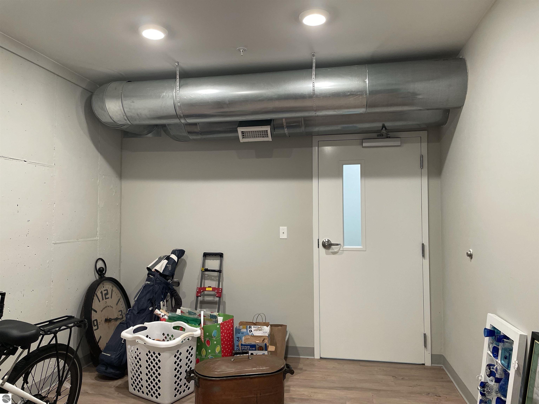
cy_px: 202
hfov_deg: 67.3
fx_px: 405
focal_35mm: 26
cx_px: 270
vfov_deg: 53.1
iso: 160
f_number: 1.6
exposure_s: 1/60
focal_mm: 4.2
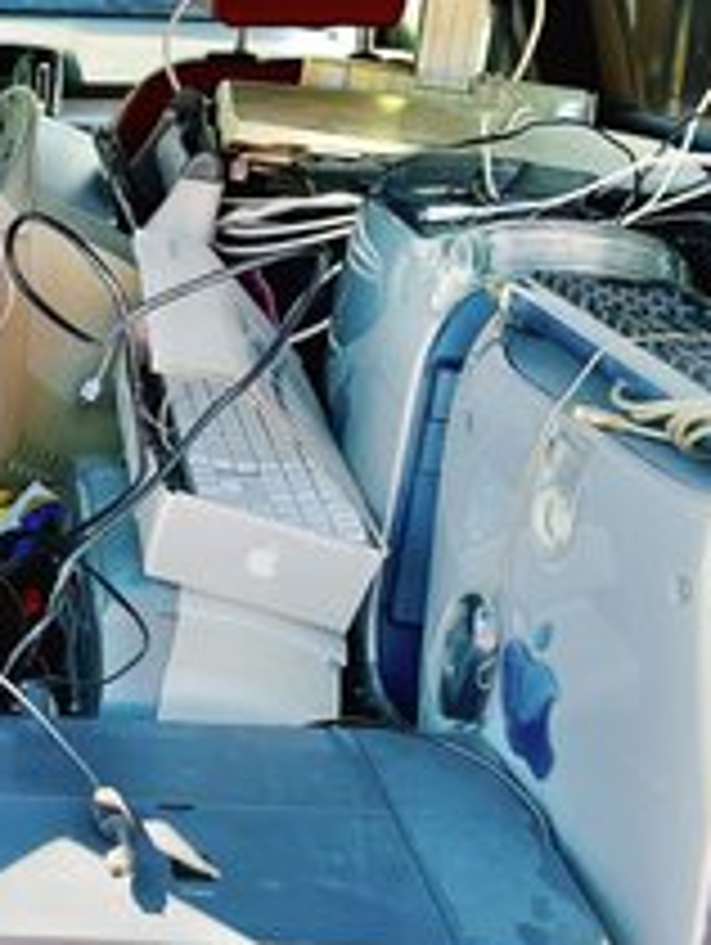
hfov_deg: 22.0
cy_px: 389
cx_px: 135
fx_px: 1804
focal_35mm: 66
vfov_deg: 29.3
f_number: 1.6
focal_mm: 5.1
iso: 50
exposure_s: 1/189
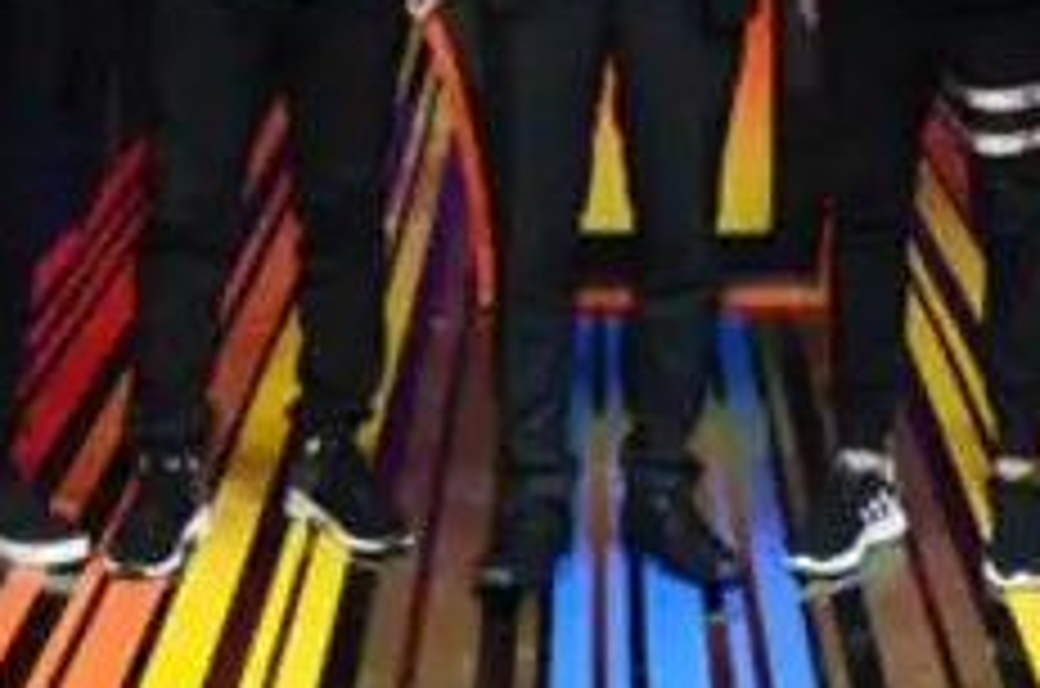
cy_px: -229
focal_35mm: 127
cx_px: 671
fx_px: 3652
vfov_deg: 10.5
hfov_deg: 16.2
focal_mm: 25
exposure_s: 1/160
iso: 6400
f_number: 14
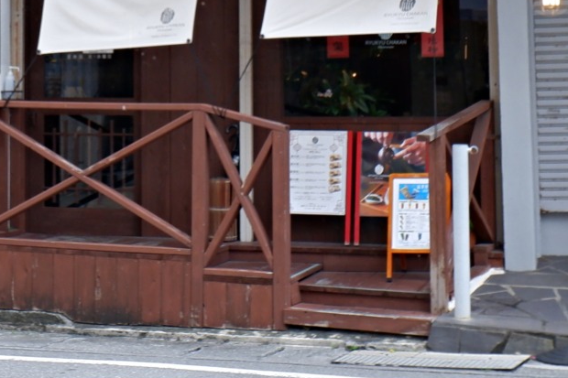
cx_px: 100
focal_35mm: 95
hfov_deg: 21.2
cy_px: -64
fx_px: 1498
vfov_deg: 14.0
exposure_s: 1/140
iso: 200
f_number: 6.4
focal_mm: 15
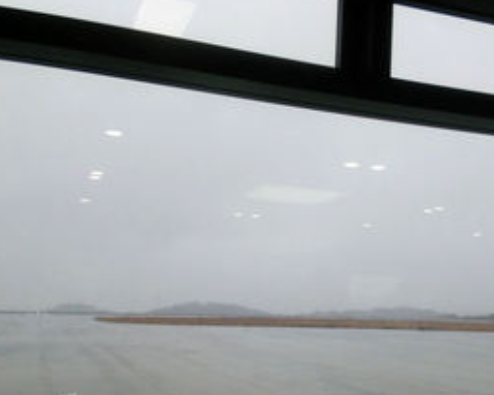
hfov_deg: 40.0
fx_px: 673
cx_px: 316
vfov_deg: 32.6
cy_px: 248
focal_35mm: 46
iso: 40
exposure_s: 1/268
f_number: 1.94
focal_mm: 4.06
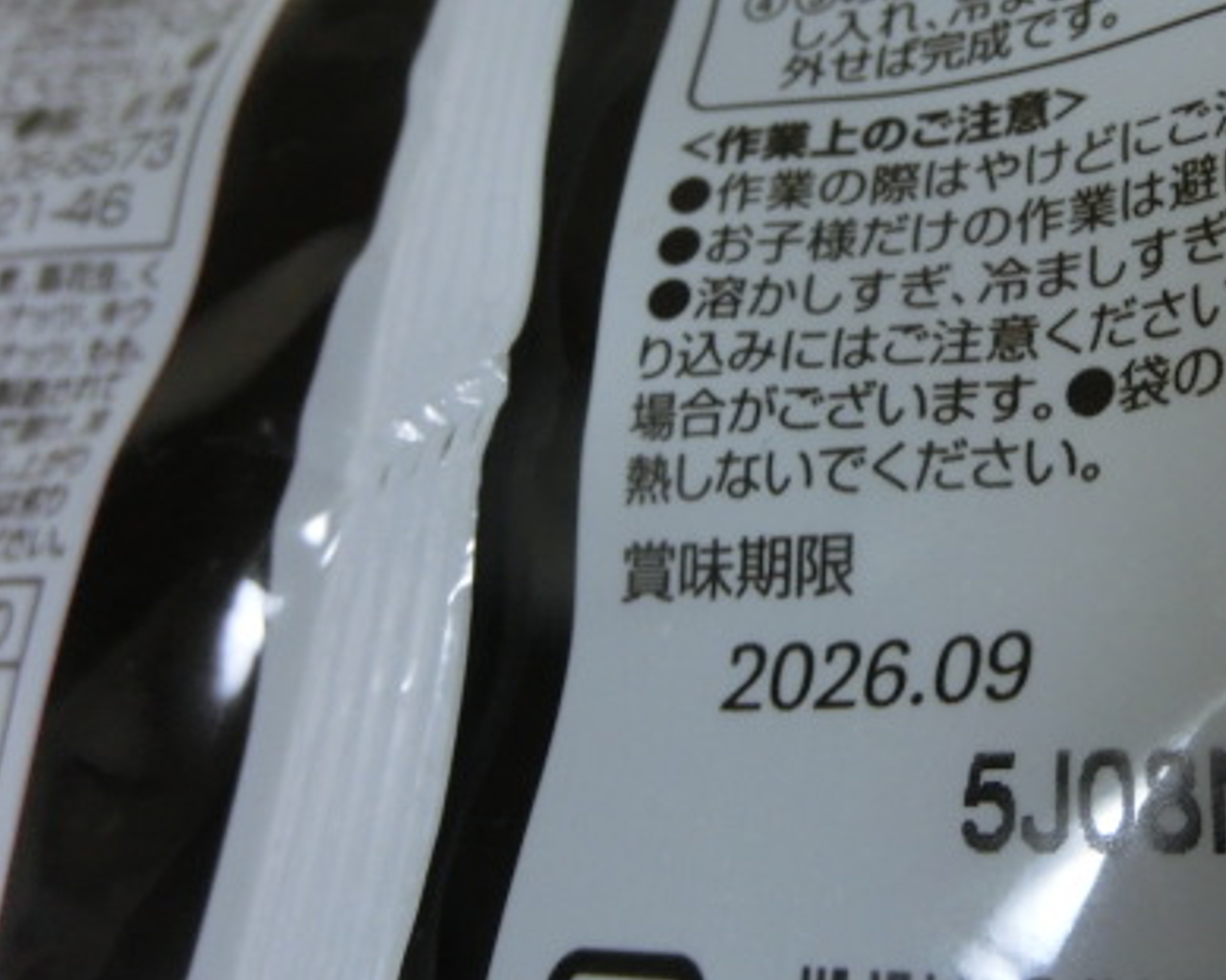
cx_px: 971
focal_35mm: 45
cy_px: 303
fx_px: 1632
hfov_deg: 39.6
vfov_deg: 33.0
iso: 400
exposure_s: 1/125
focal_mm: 5
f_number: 3
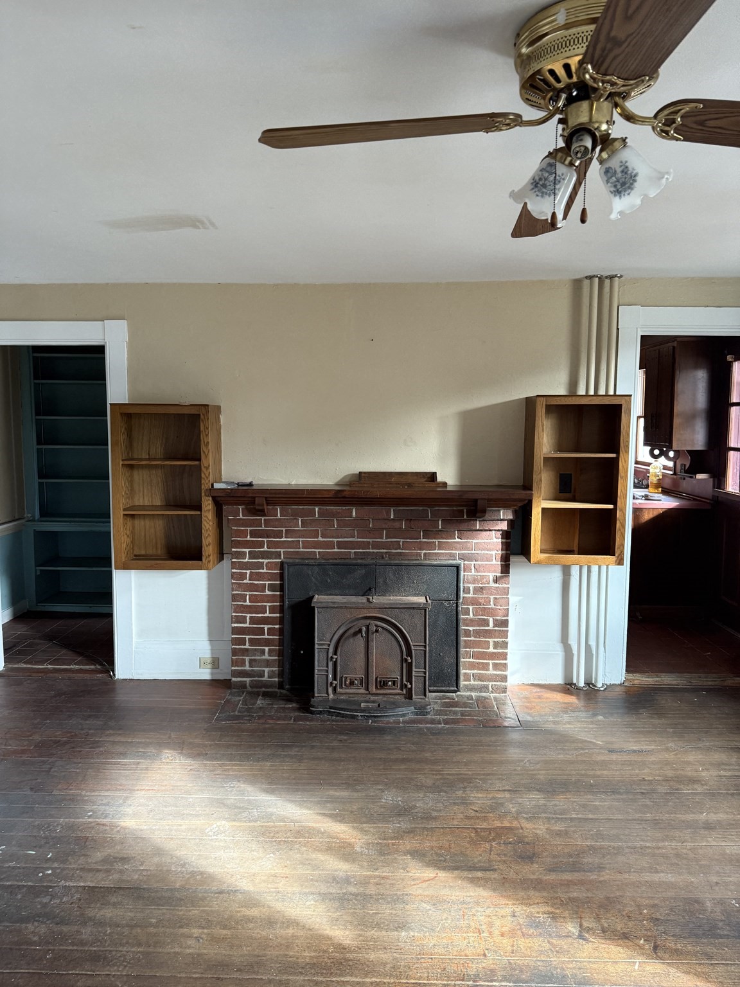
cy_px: 494
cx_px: 370
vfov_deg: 71.6
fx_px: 684
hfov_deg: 56.8
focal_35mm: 24
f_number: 1.78
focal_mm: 6.76
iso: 250
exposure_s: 1/60
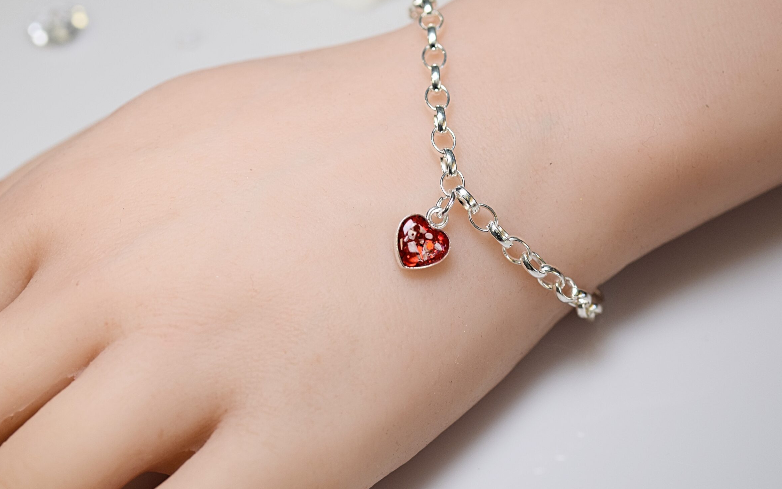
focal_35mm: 176
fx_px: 3741
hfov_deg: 11.9
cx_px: 424
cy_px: 251
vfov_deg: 7.5
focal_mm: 105
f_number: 7.1
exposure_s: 1/125
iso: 400
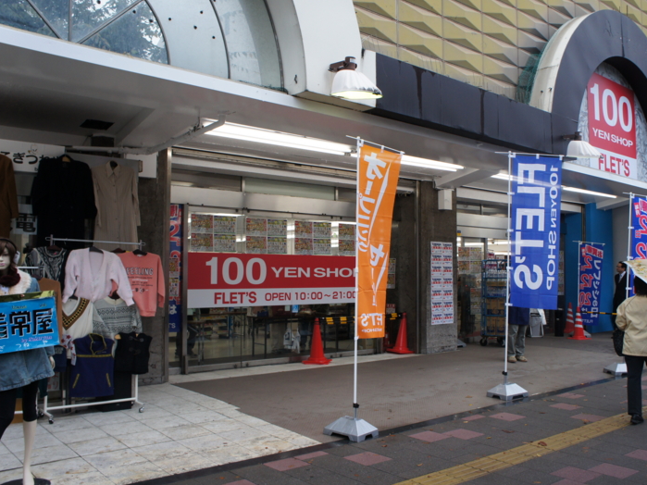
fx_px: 617
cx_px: 364
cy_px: 242
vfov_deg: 42.9
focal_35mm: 33
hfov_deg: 55.2
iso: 500
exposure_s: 1/200
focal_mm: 20
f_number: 5.6
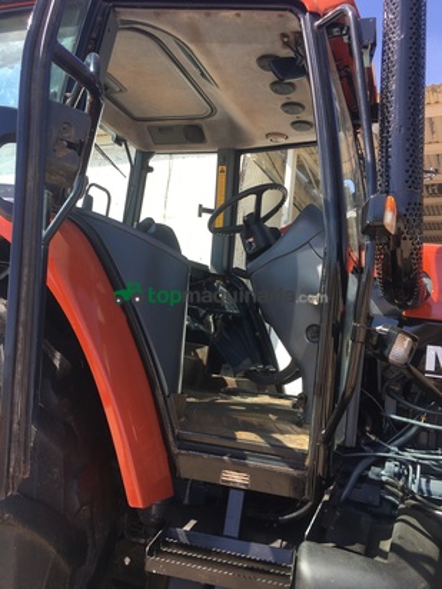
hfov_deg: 48.2
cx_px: 221
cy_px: 294
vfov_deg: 61.7
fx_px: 494
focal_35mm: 29
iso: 25
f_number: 2.2
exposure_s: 1/398
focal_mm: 4.15
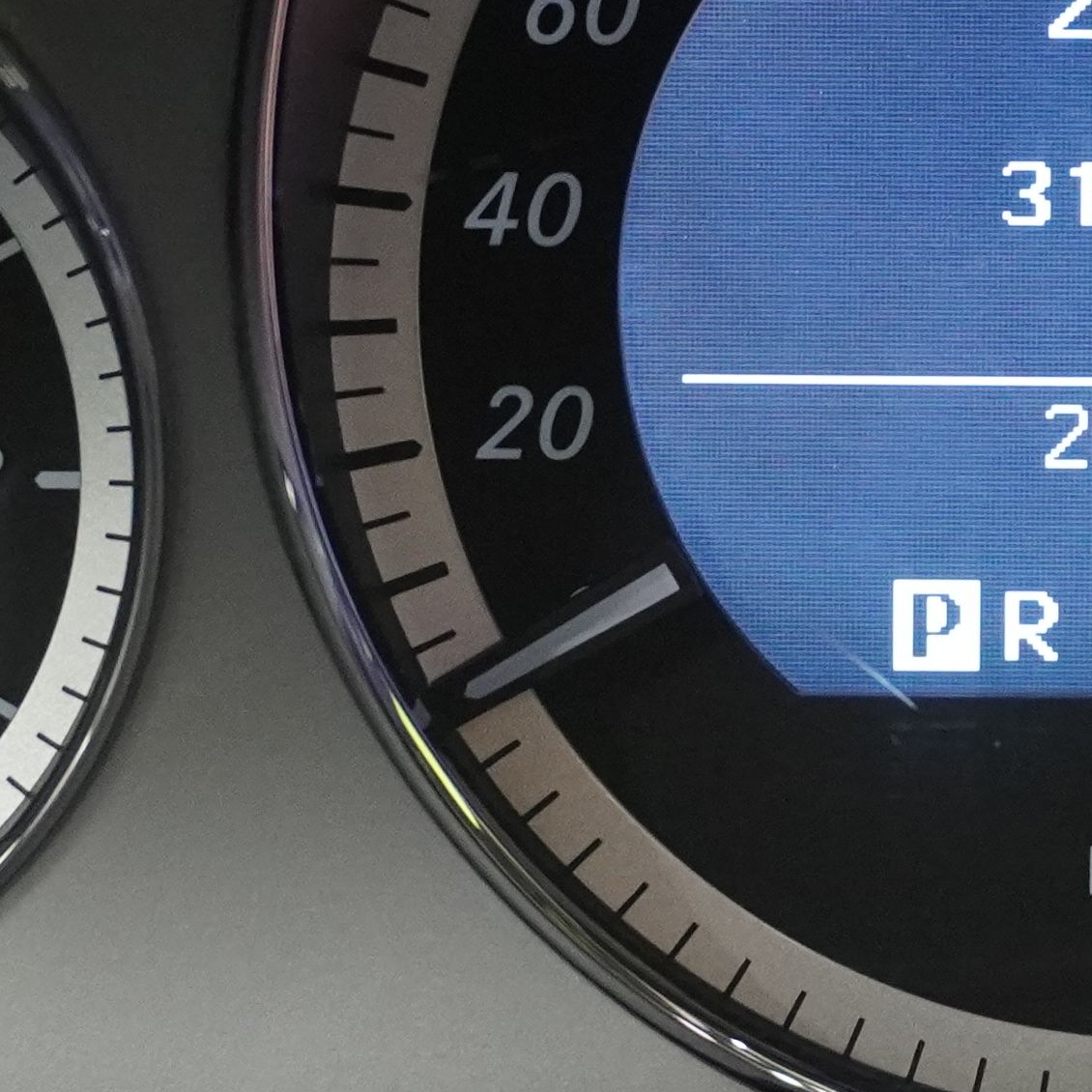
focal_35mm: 169
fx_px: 6041
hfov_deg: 10.2
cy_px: 166
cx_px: 1160
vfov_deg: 10.3
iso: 2000
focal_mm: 25
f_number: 4.5
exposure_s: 1/40
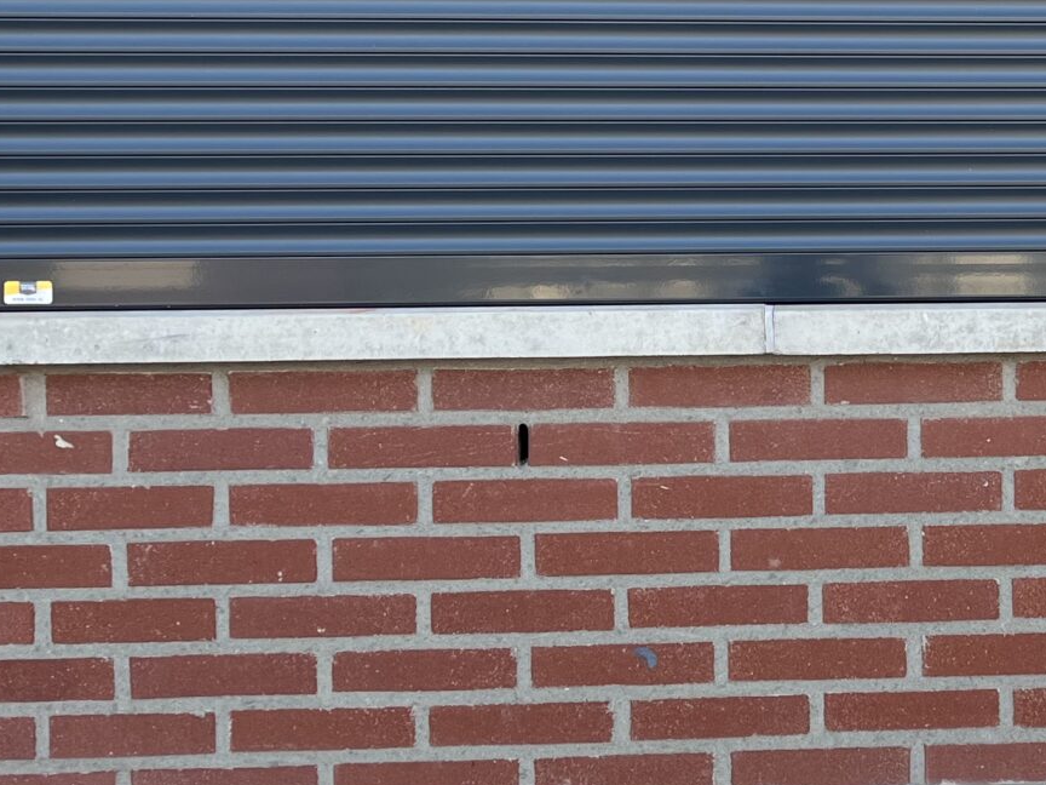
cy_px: 259
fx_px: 2327
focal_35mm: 77
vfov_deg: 19.1
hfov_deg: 24.3
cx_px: 1034
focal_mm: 5.1
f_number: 1.6
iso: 50
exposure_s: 1/309
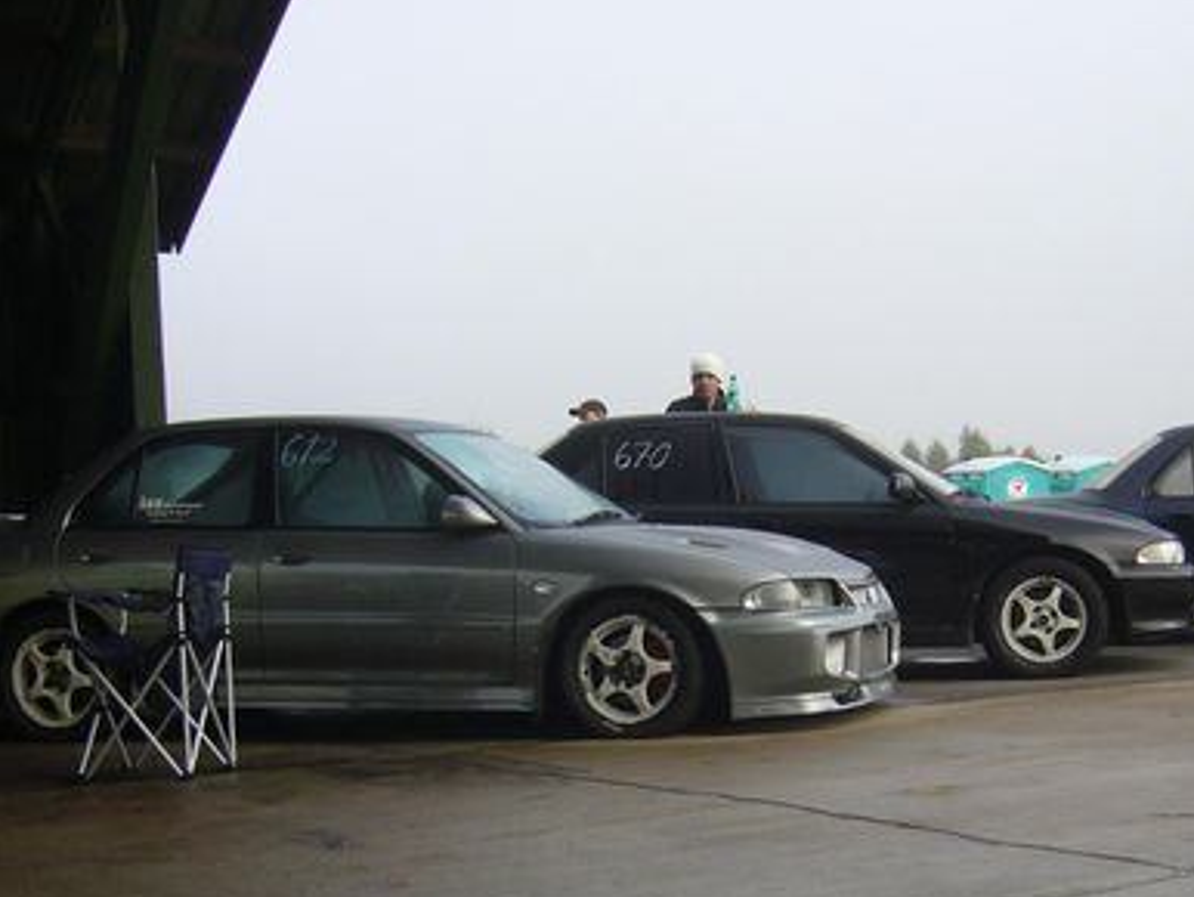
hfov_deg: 33.0
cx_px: 786
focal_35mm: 58
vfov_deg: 25.1
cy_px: 619
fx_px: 2002
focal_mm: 5.8
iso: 80
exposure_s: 1/400
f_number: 2.8
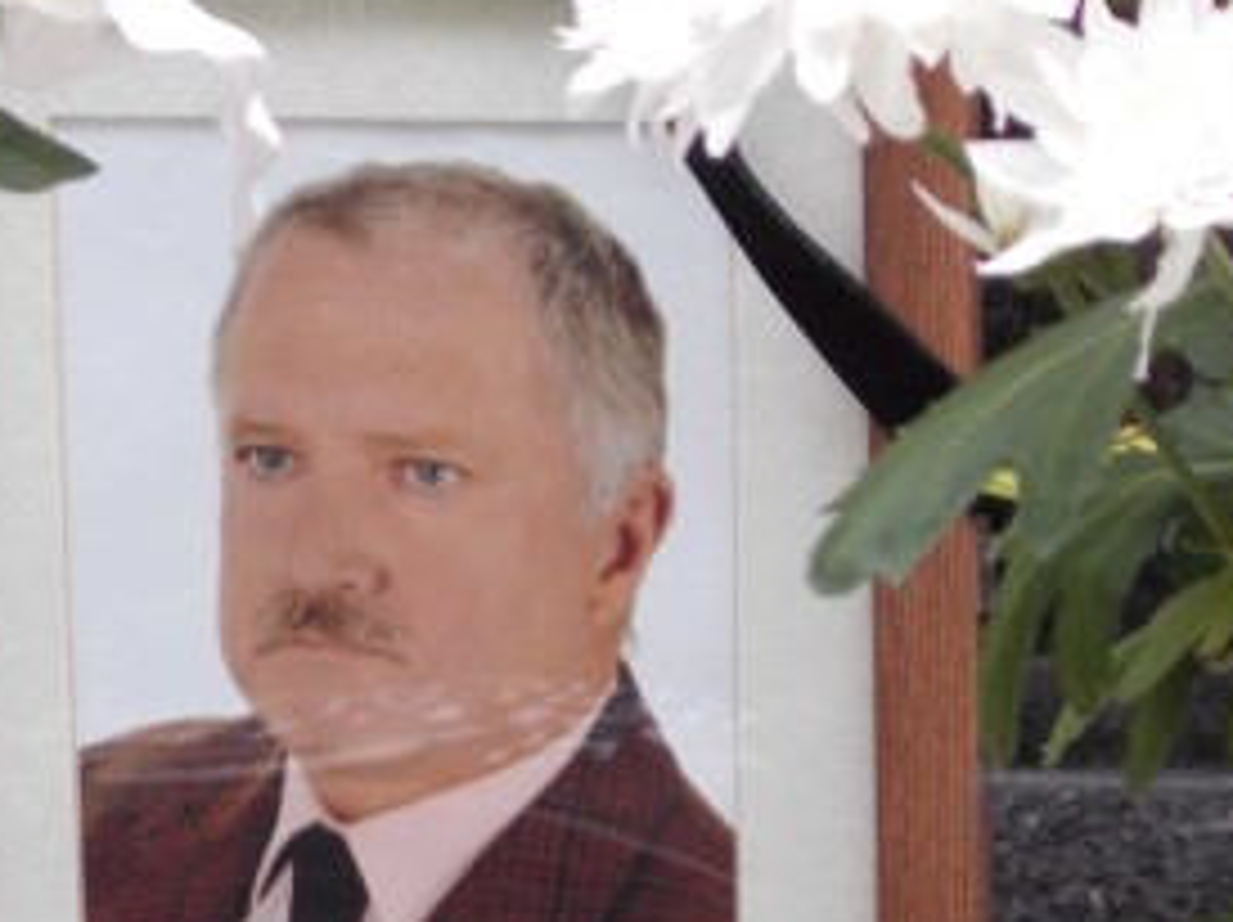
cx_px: 292
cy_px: 985
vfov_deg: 5.6
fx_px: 9395
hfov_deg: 7.5
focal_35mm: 264
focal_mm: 20.1
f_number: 6
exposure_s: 1/60
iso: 100
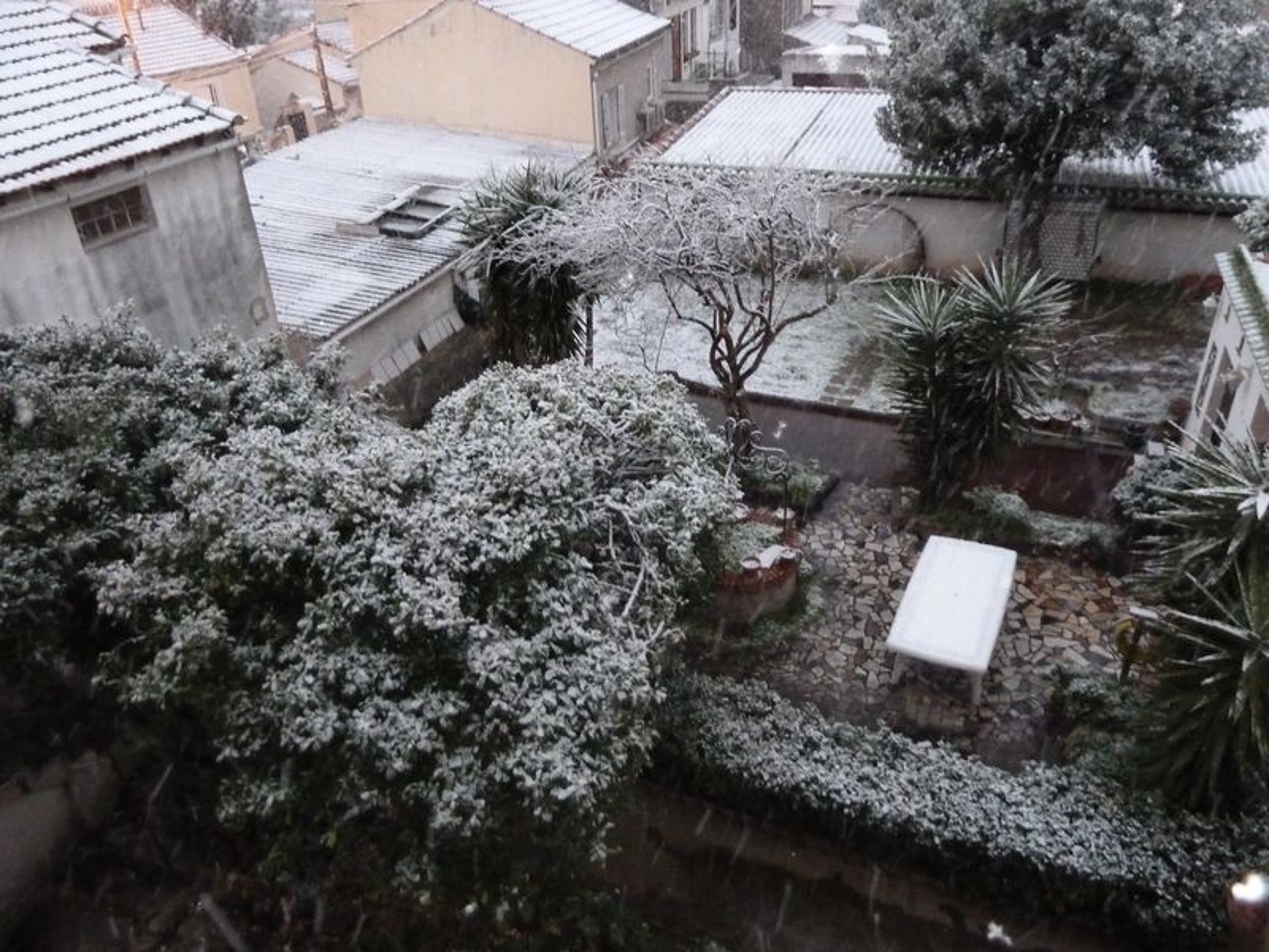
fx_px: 916
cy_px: 476
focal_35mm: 25
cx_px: 634
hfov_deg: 69.4
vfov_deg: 54.9
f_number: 3.3
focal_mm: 4.1
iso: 800
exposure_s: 1/10
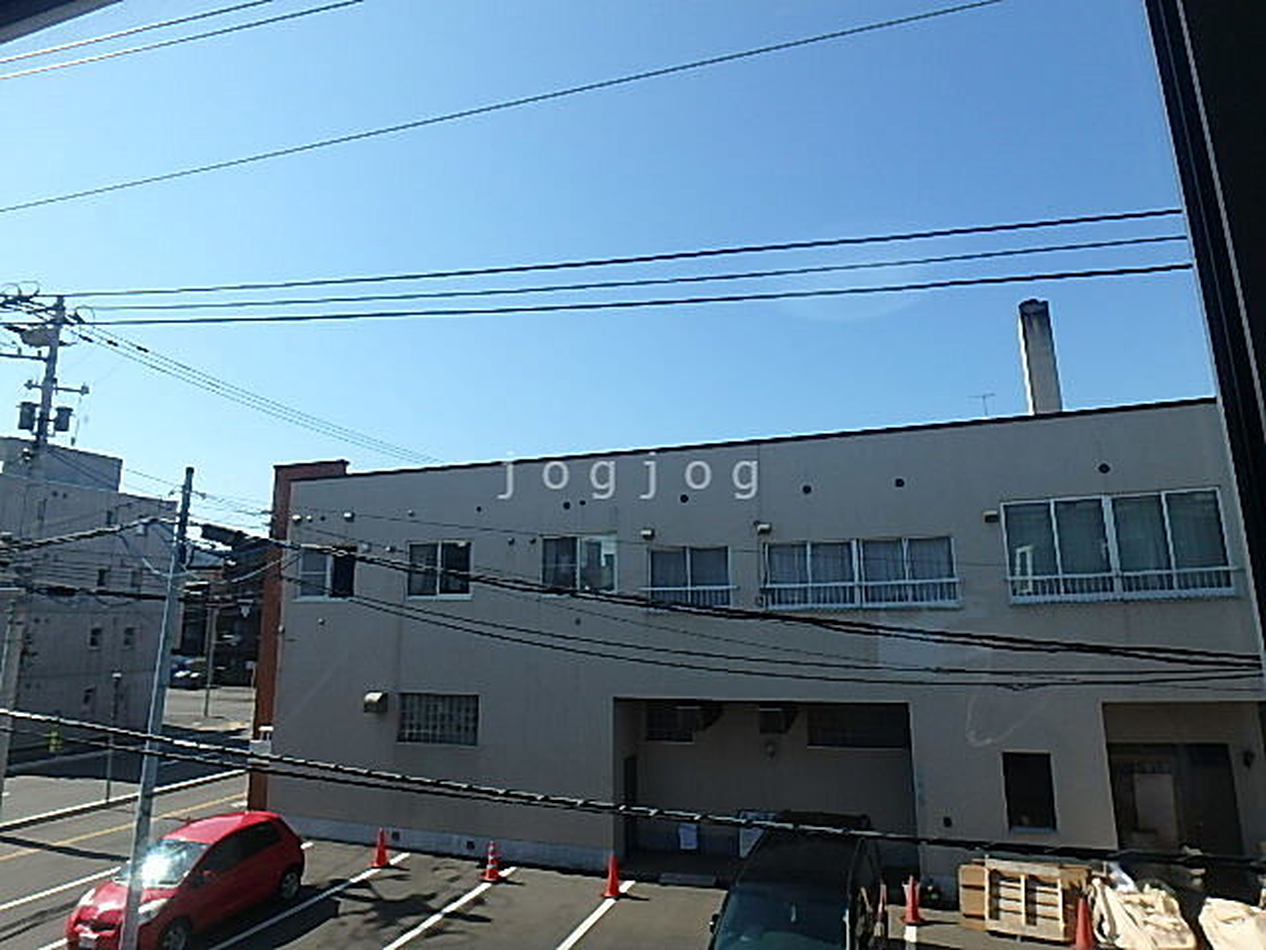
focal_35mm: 21
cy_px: 475
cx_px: 633
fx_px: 768
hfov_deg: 79.0
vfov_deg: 63.4
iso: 125
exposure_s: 1/400
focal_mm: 3.7
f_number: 6
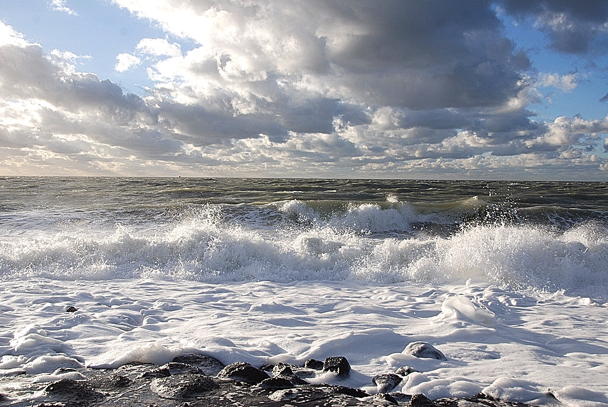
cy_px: 204
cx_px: 304
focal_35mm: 36
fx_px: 609
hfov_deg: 53.1
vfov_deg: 37.0
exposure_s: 1/250
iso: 100
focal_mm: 24
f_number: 8
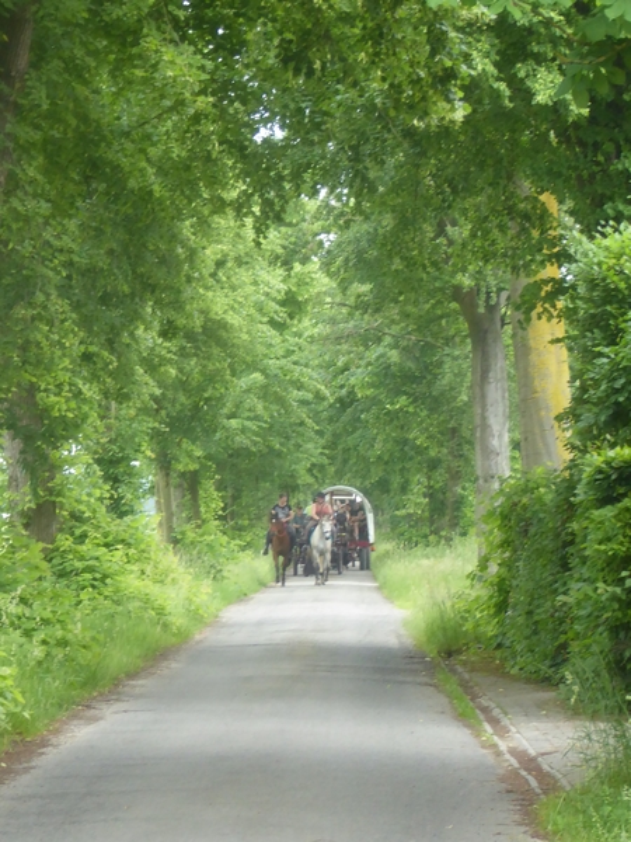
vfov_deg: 13.2
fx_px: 3646
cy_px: 421
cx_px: 316
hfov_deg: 9.9
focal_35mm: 150
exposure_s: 1/125
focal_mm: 24.2
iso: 400
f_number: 5.3
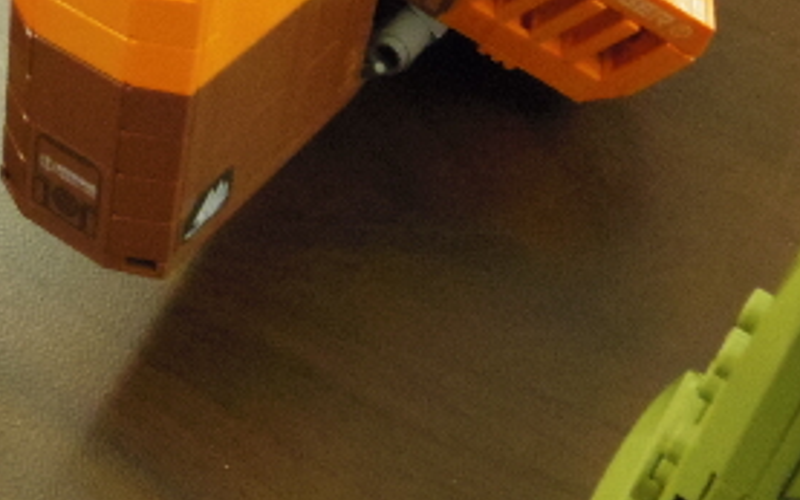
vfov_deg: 17.8
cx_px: 199
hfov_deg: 29.3
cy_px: -118
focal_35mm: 69
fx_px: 1504
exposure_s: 1/50
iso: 2000
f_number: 6.3
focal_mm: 5.4
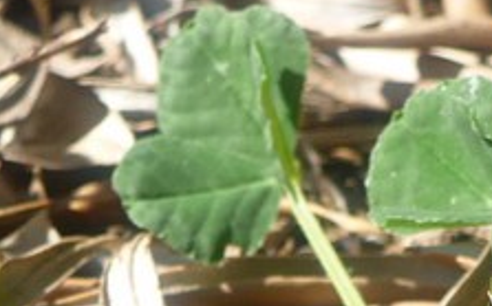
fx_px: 19562
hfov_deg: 1.4
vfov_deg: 0.9
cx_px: 607
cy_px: 442
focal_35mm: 1460
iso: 100
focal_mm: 47
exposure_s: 1/250
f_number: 4.9
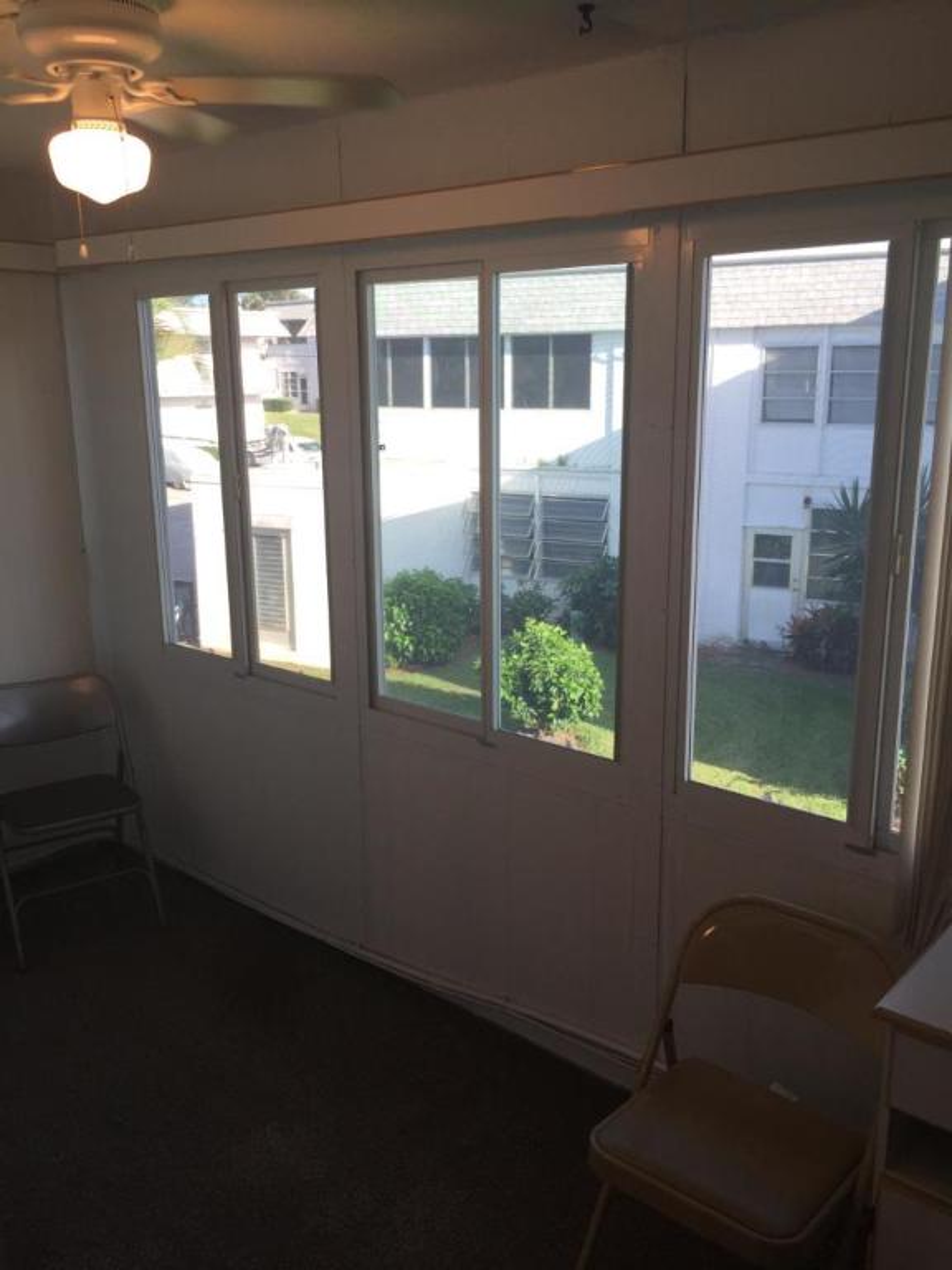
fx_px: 1063
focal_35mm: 29
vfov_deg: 61.7
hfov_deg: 48.2
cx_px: 476
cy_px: 635
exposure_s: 1/120
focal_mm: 4.15
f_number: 2.2
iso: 50
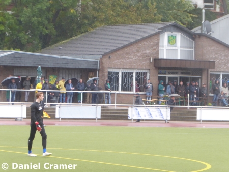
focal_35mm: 231
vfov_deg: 6.4
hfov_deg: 8.6
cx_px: 114
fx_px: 1529
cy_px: 86
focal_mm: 41.4
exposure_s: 1/50
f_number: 8
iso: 400
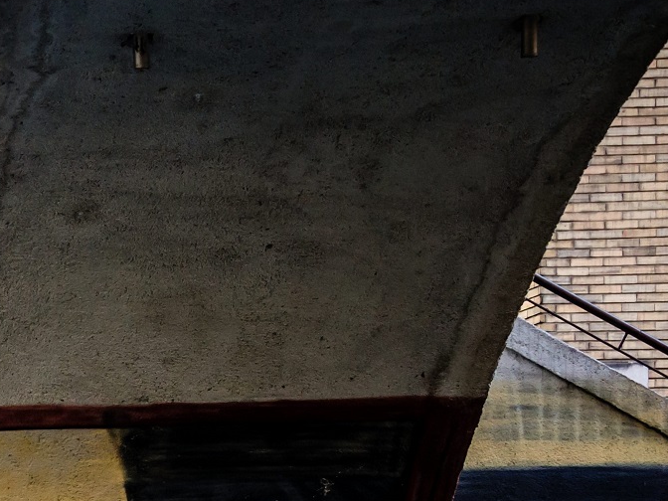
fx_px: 2316
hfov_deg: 15.3
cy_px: 611
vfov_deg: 12.1
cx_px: -309
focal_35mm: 120
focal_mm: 28
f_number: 8
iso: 400
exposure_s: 1/400
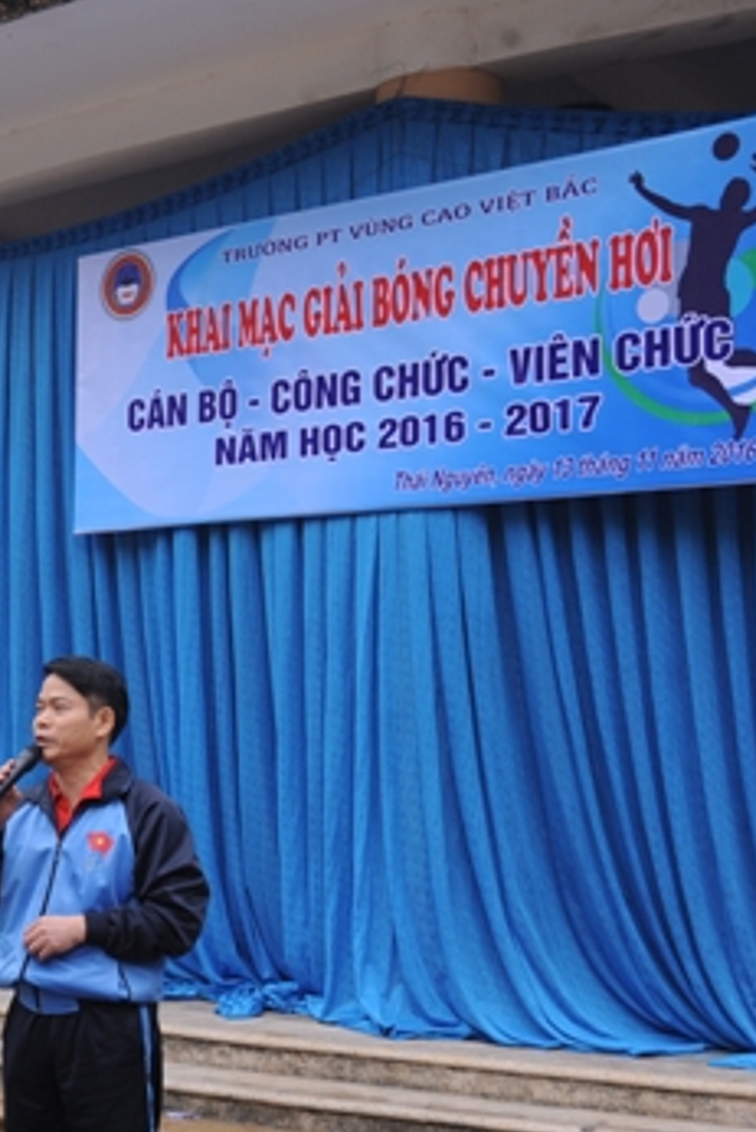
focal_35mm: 66
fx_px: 2077
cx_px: -21
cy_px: 641
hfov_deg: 19.9
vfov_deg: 30.5
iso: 500
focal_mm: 38
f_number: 5.6
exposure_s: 1/60
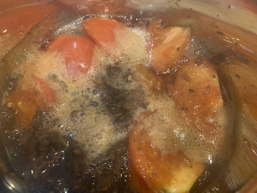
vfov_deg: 53.1
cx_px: 128
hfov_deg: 67.3
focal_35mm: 26
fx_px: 193
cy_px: 96
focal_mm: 4.25
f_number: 1.8
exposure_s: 1/50
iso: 320
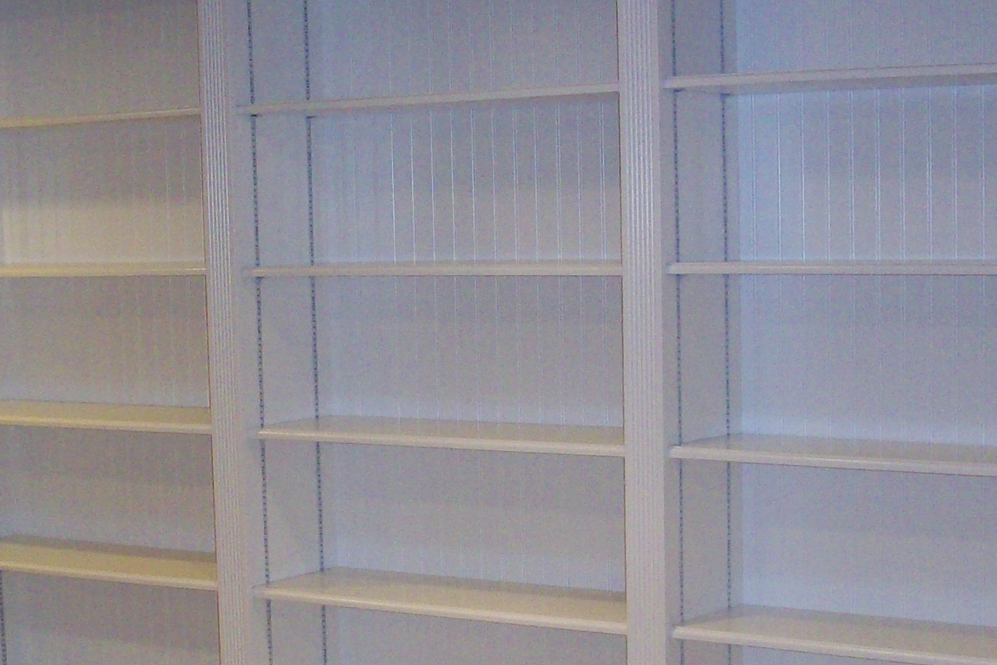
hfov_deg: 23.9
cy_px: 478
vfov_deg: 16.0
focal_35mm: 85
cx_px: 422
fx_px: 2354
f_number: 2.8
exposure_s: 1/45
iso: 160
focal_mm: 6.2
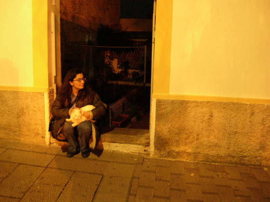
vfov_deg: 39.6
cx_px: 135
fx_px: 281
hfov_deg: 51.4
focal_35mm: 36
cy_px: 101
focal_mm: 6
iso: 300
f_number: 2.7
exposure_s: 1
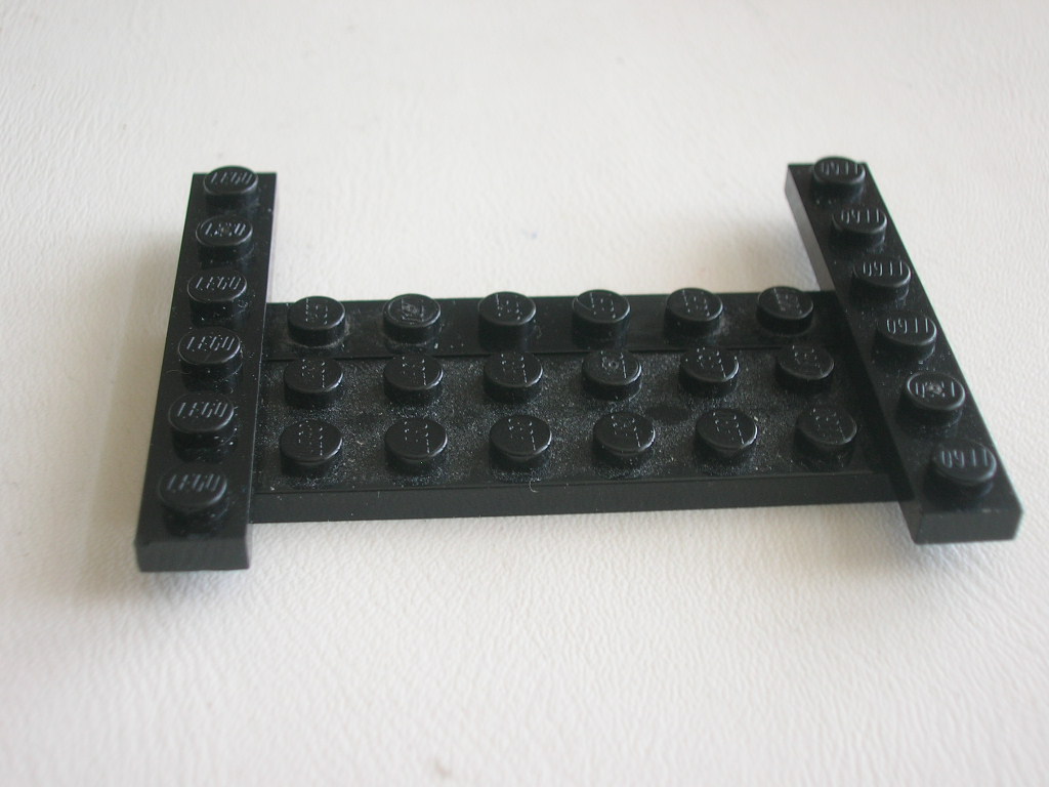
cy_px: 394
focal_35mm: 50
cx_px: 524
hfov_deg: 38.2
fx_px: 1515
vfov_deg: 29.1
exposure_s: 1/7.1
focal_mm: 8.4
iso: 50
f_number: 3.3
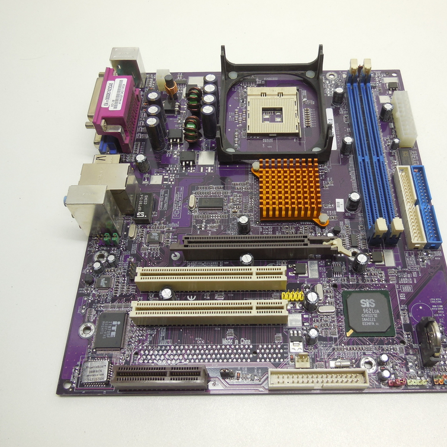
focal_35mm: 30
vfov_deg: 54.0
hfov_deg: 53.8
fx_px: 438
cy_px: 222
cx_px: 260
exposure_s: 1/125
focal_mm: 4.5
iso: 125
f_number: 3.1
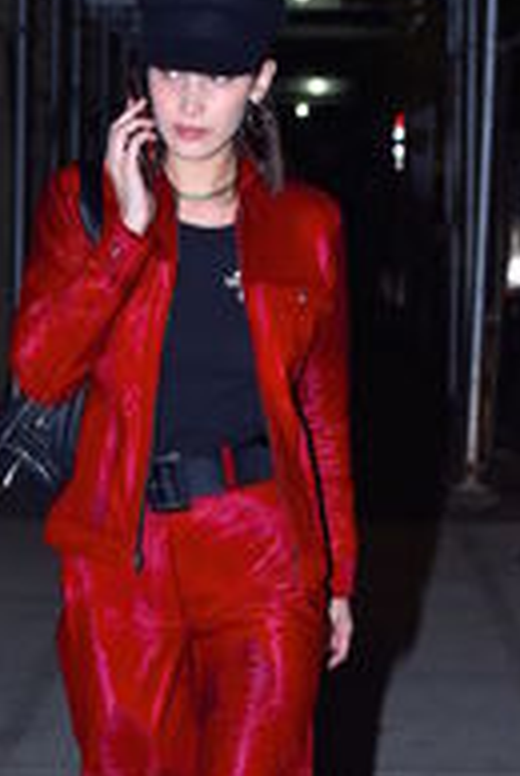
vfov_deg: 19.0
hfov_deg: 12.8
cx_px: 202
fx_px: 2310
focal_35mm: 107
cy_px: 576
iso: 500
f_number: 5
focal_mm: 52
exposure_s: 1/250
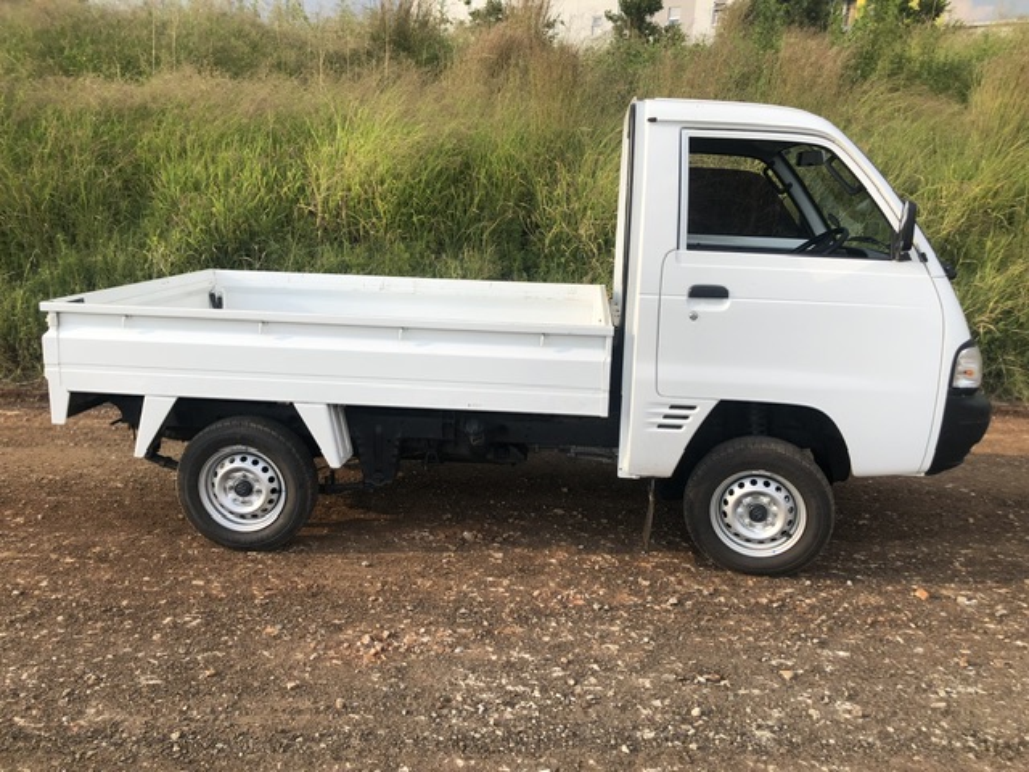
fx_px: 832
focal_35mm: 28
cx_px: 514
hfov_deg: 63.4
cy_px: 386
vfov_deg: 49.7
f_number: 1.8
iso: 20
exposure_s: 1/1200
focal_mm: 3.99
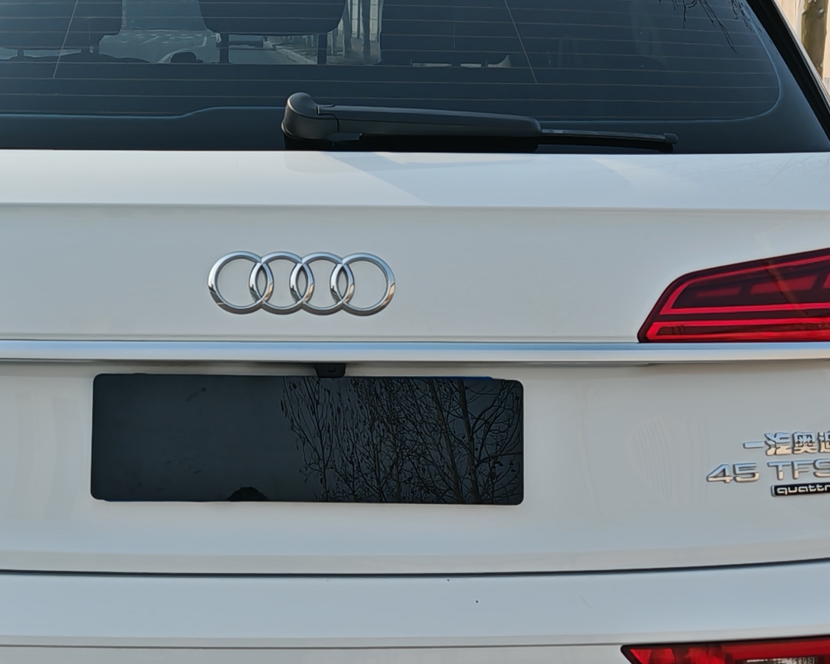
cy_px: 337
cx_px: 271
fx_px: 2088
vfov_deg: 18.1
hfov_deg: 22.4
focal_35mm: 85
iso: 80
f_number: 1.9
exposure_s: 1/2600
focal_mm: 6.67
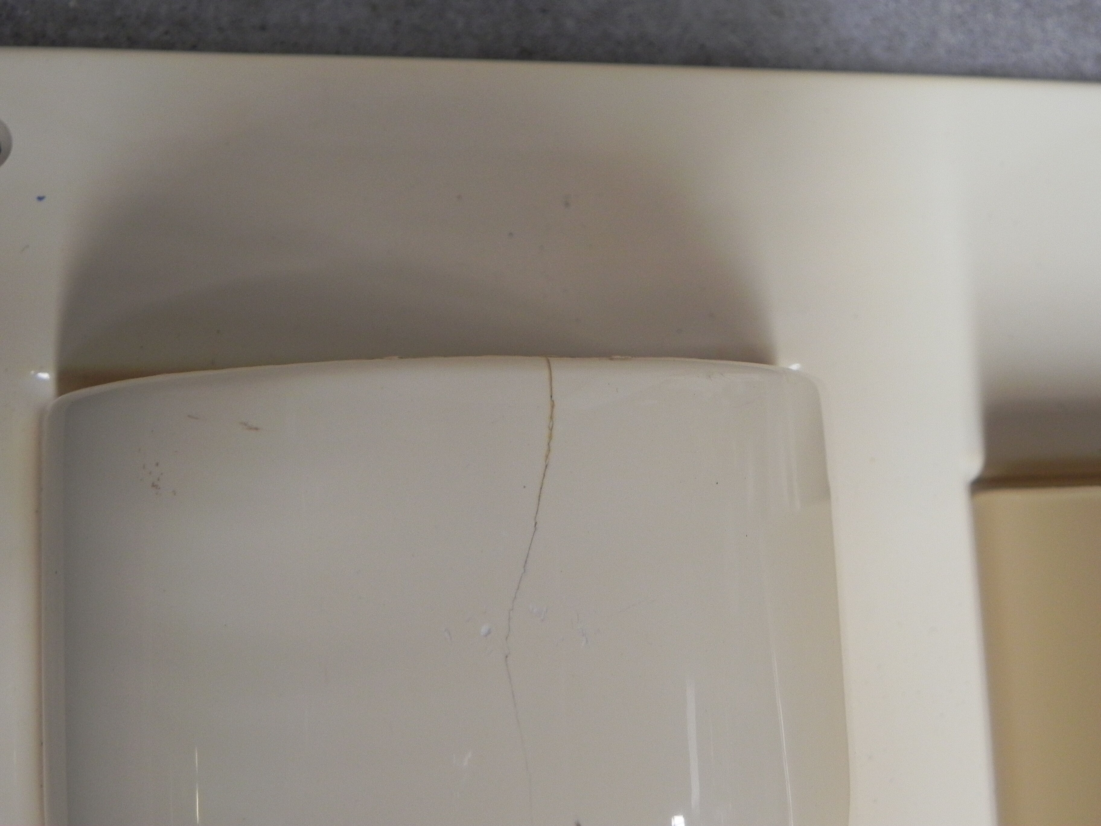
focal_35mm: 41
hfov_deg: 45.8
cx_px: 550
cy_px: 413
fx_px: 1304
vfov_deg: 35.1
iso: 277
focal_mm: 7.3
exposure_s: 1/30
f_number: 3.2
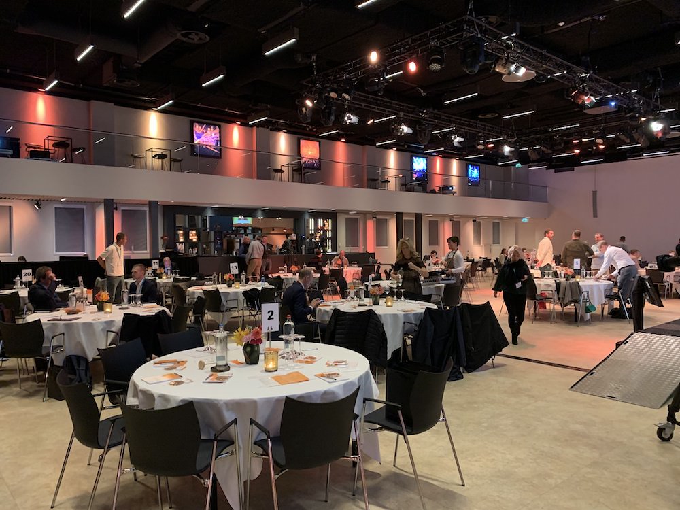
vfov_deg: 53.1
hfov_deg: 67.3
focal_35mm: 26
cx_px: 340
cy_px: 255
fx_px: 511
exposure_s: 1/24
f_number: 1.8
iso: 400
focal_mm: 4.25
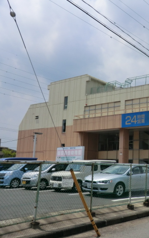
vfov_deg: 47.2
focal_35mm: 42
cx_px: 161
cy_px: 118
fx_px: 273
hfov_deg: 28.0
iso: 80
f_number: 7.9
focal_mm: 5.2
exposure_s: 1/400
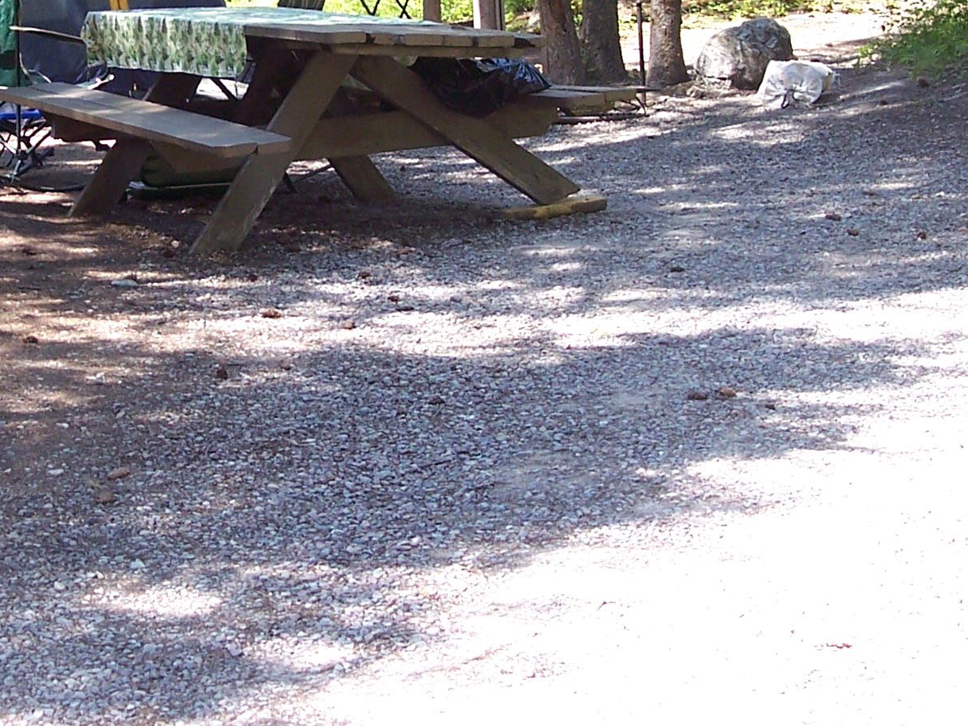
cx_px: 115
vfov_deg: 15.4
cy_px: -95
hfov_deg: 20.7
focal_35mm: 93
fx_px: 2600
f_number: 3.4
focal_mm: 8
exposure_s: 1/125
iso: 100
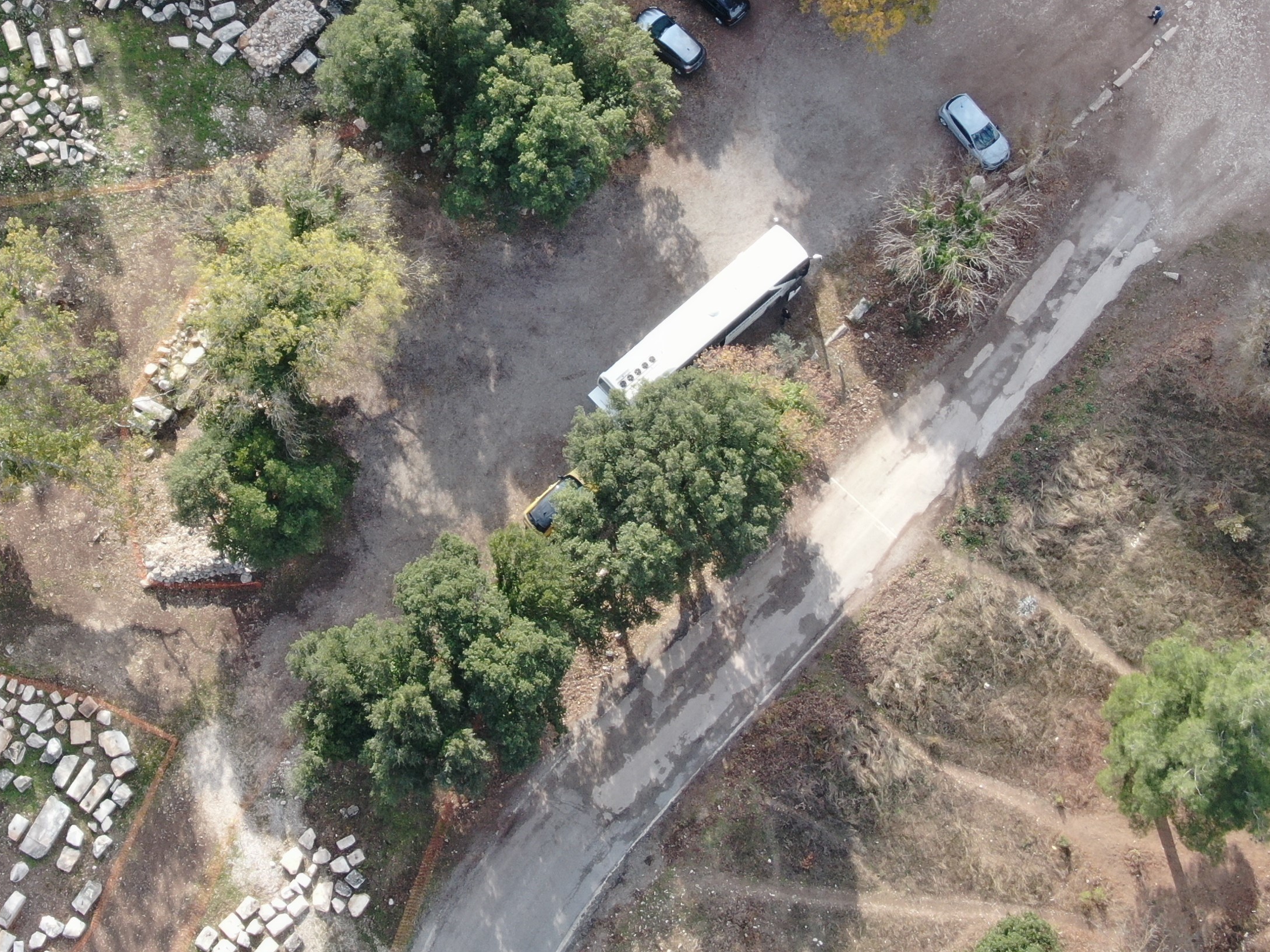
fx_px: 3228
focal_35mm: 88
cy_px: 268
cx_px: 466
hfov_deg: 22.2
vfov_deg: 16.7
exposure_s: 1/160
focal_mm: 8.6
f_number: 3.8
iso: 100
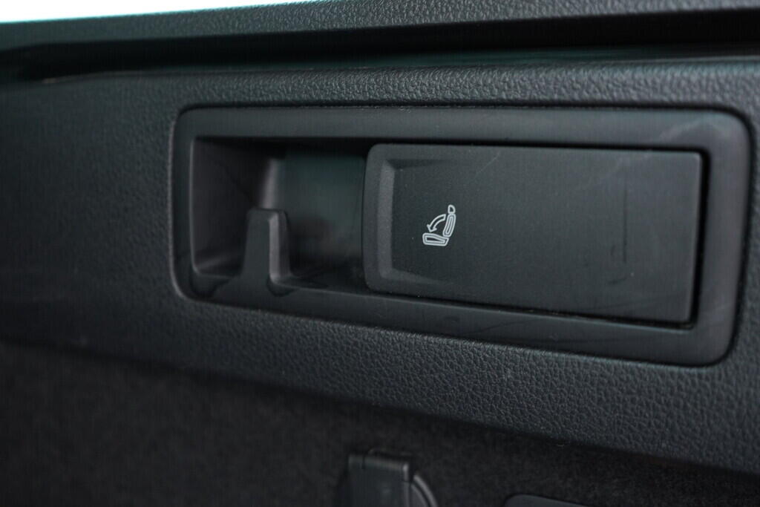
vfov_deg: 36.9
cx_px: 380
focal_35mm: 36
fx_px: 760
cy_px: 254
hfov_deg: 53.1
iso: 1000
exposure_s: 1/40
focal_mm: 24
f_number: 2.8
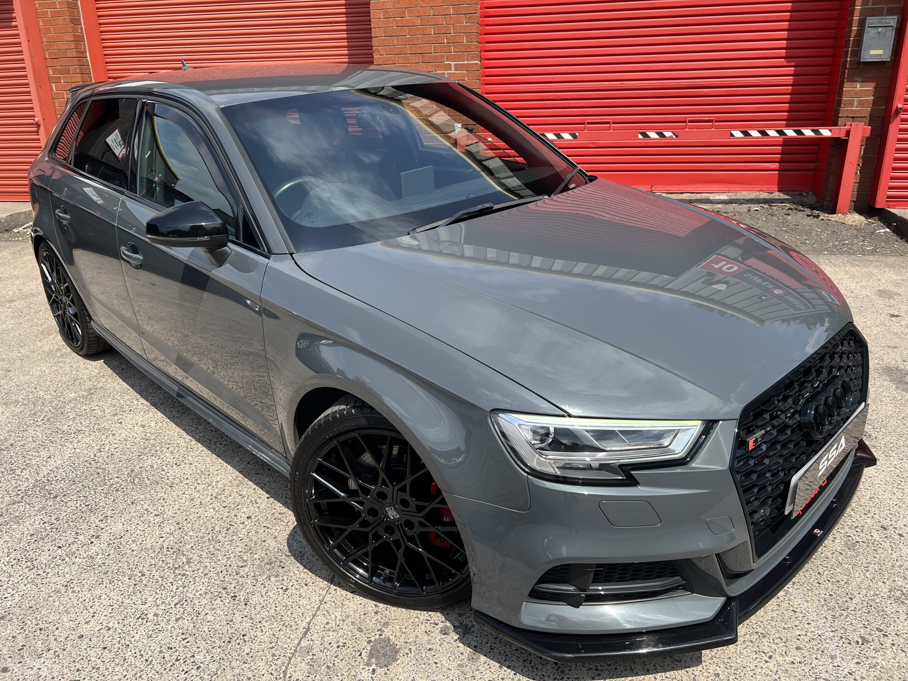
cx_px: 454
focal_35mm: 26
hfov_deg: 67.3
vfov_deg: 53.1
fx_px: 682
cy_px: 340
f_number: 1.5
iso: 50
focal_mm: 5.7
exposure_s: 1/2513
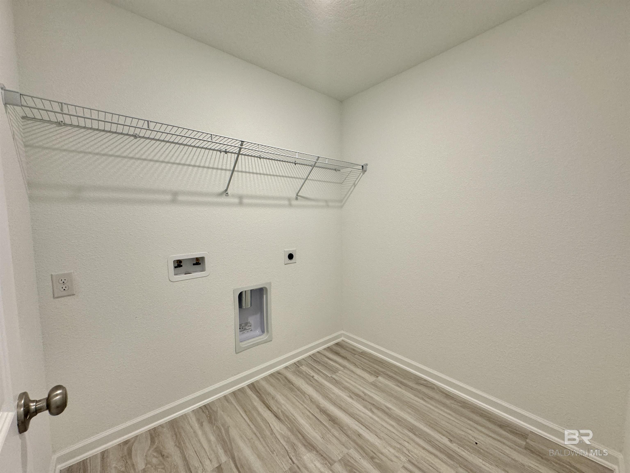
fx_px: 255
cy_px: 236
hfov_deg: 102.1
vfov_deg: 85.7
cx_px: 315
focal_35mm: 14
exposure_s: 1/60
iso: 160
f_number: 2.2
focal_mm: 2.22
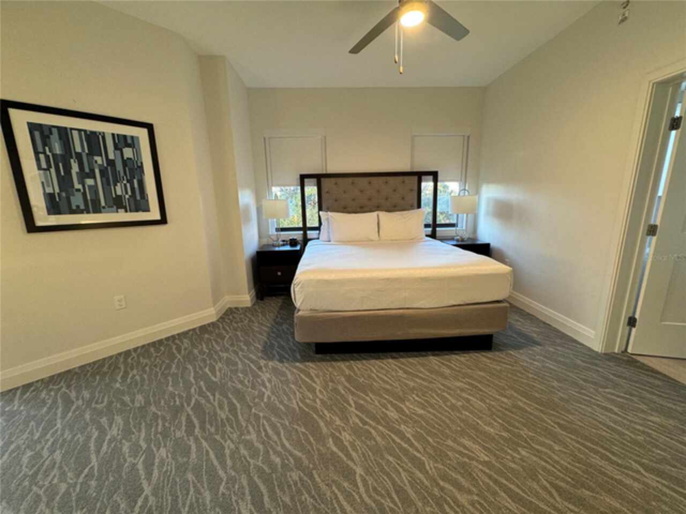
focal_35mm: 14
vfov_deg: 85.7
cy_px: 257
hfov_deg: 102.1
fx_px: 277
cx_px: 343
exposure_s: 1/60
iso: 200
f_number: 2.2
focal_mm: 2.22
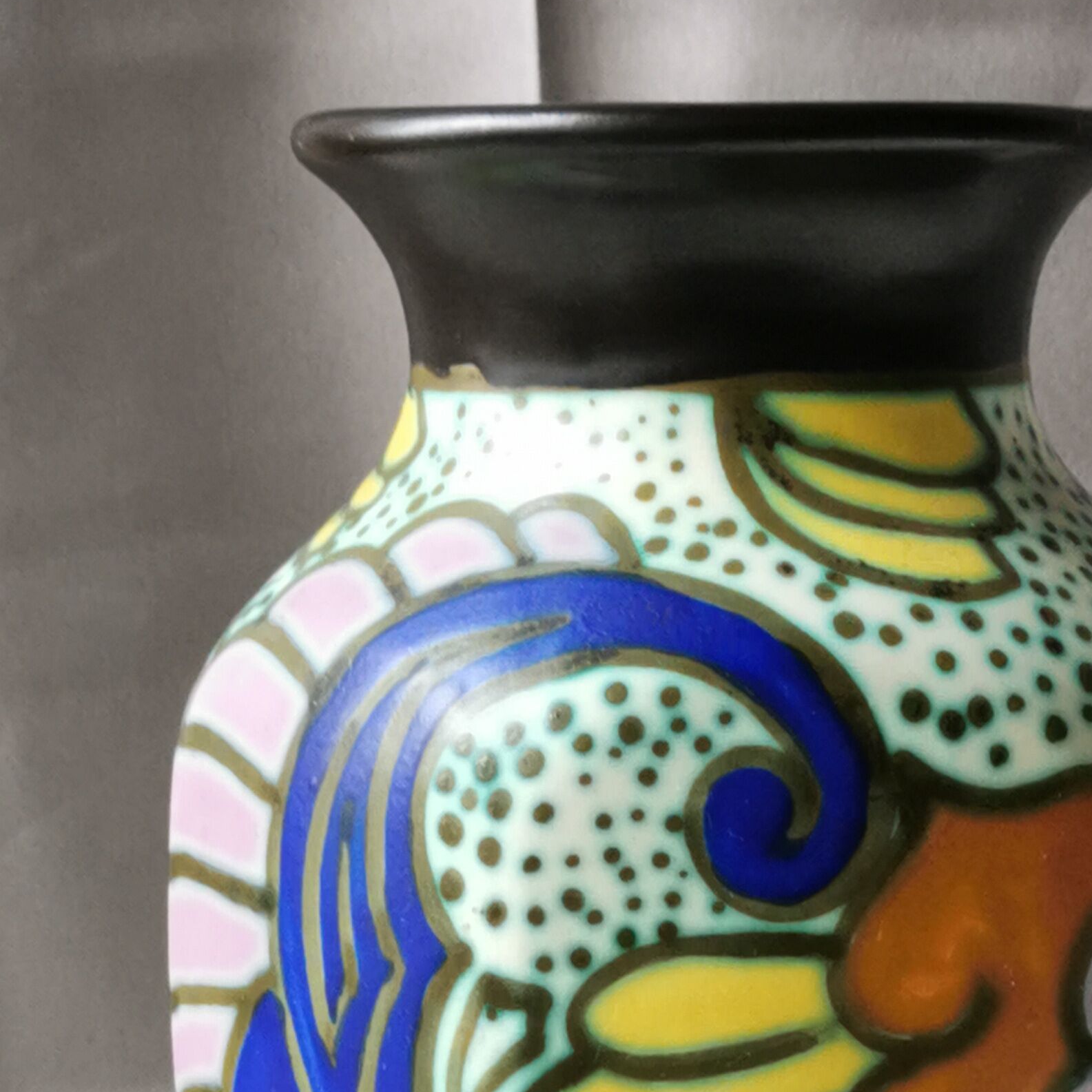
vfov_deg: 14.5
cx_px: 799
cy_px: 1104
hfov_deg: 14.7
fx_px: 4211
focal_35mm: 118
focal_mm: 5.58
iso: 100
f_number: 1.8
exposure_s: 1/50
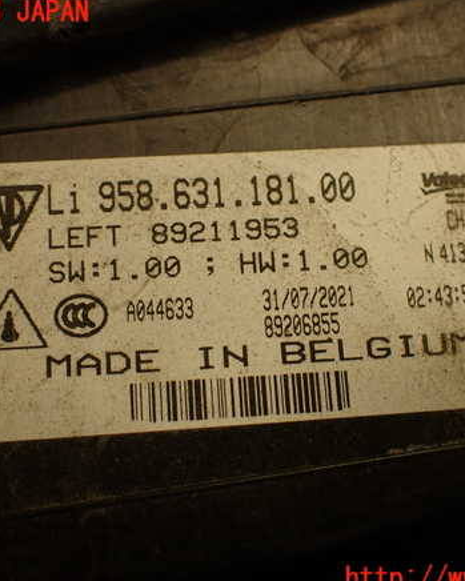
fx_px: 739
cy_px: 296
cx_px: 246
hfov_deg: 34.9
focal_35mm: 43
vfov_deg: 42.9
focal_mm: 5.79
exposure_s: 1/60
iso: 200
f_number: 2.4
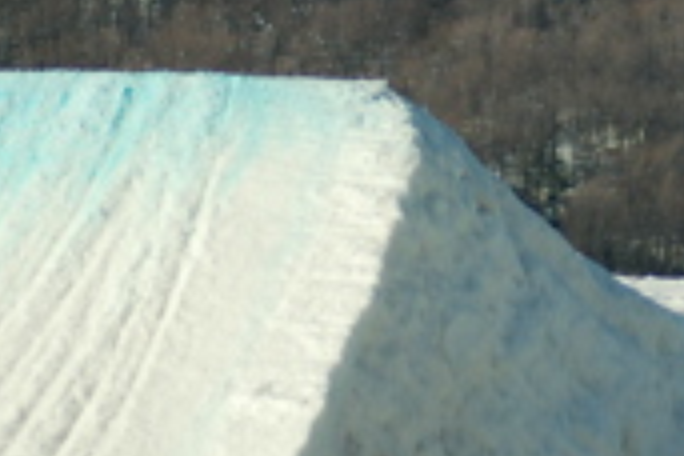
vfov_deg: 3.0
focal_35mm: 461
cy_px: -86
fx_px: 8758
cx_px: 704
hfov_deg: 4.5
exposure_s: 1/1000
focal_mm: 100
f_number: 4.2
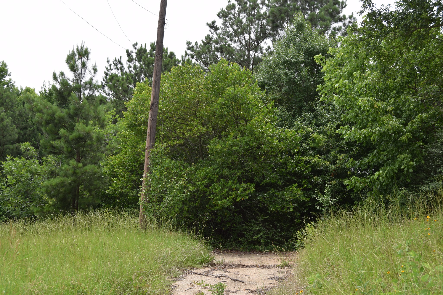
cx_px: 222
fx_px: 480
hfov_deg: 49.6
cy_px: 148
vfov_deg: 34.2
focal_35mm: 39
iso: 100
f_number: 8
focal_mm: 26
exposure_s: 1/200
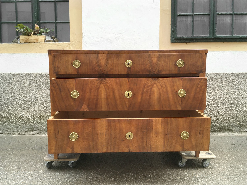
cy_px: 92
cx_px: 124
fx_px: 207
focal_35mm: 29
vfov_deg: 48.2
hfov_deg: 61.7
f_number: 2.2
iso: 25
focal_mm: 4.15
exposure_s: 1/152
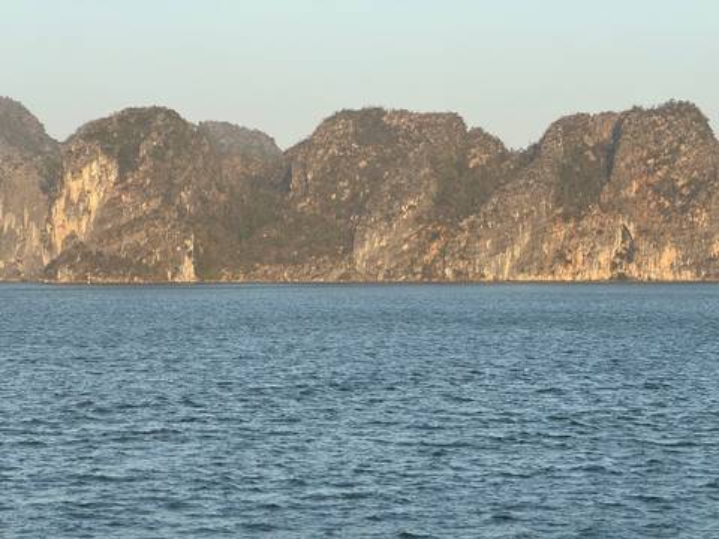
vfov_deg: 12.3
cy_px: 270
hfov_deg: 16.4
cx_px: 360
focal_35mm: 120
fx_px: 2492
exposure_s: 1/433
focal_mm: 15.66
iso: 50
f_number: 2.8
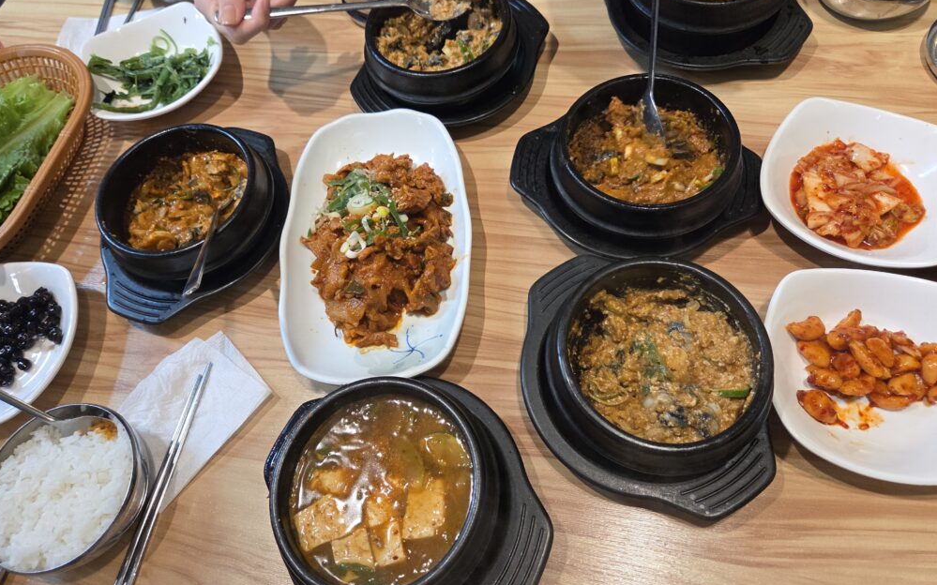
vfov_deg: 49.0
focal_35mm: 25
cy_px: 243
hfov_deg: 72.5
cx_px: 459
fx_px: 638
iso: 160
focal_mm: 5.4
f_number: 1.8
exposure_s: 1/120
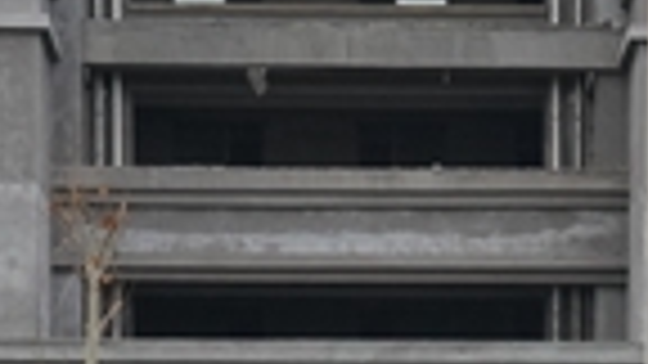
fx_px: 4192
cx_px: 450
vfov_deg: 4.8
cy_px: 908
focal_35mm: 244
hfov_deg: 8.8
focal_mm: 42
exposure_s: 1/250
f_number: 11
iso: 1250
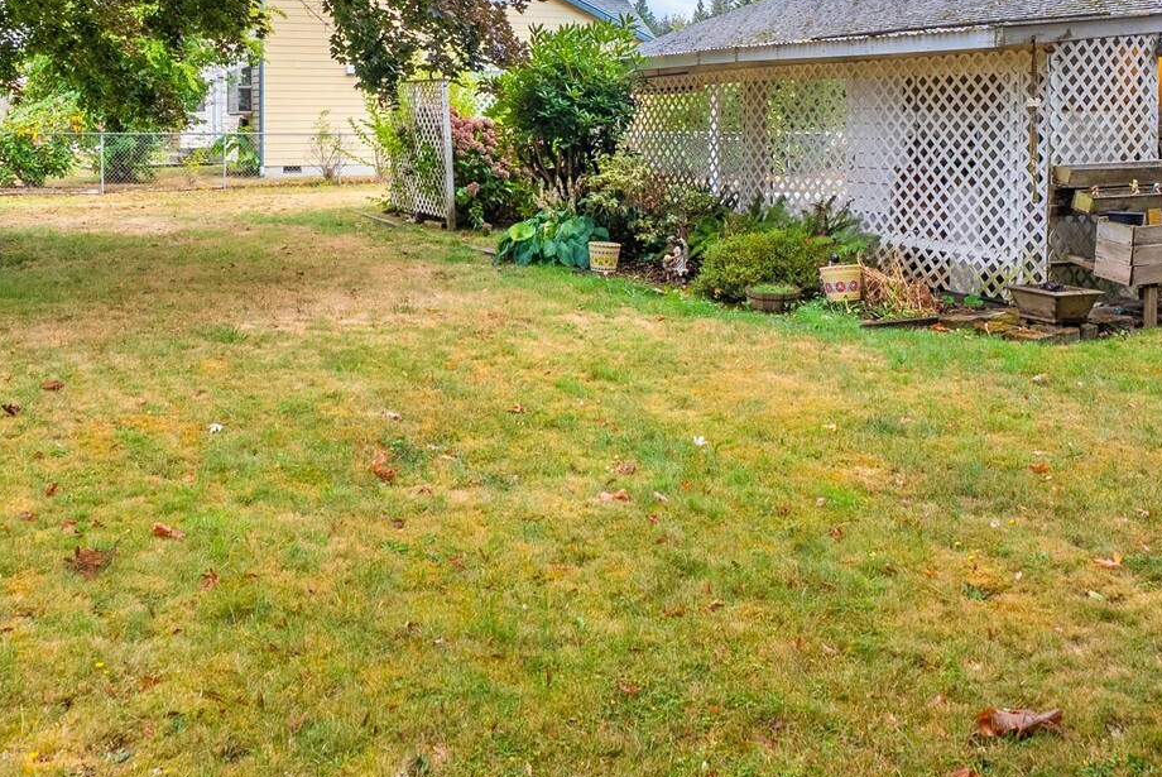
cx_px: 502
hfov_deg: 54.2
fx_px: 1131
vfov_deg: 36.4
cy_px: 134
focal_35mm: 35
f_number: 7.1
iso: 200
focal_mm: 19
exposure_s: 1/30
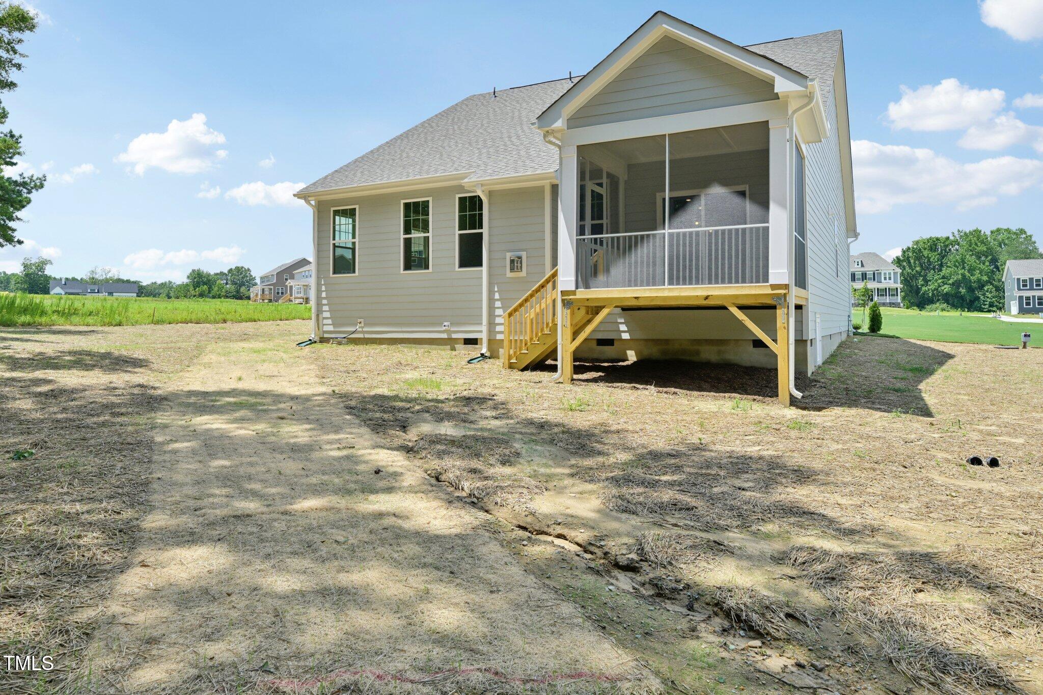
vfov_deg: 56.1
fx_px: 652
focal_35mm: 22
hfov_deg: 77.3
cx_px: 522
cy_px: 348
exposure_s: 1/400
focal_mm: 22.5
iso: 100
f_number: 8
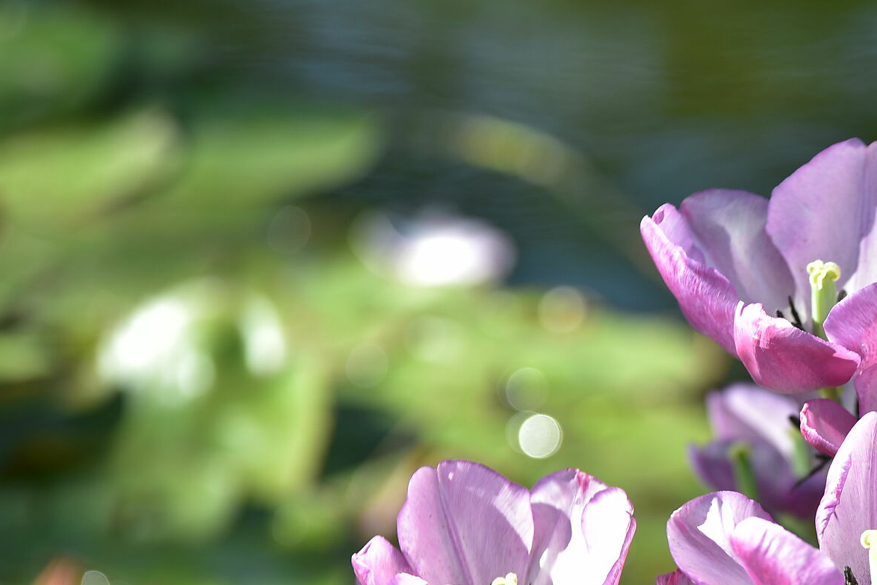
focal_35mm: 409
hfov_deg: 5.0
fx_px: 9964
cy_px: 539
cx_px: 893
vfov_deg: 3.4
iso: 100
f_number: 4.5
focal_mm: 200
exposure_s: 1/160
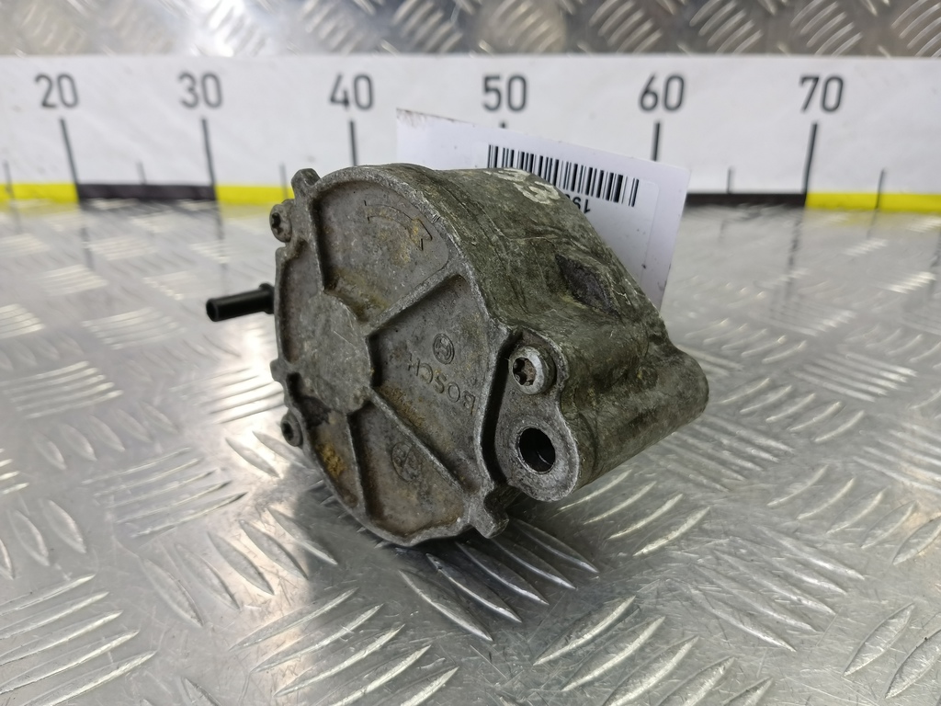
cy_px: 353
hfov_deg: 73.9
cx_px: 470
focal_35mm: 23
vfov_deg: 58.9
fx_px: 625
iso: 161
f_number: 1.6
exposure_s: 1/50
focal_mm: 4.11
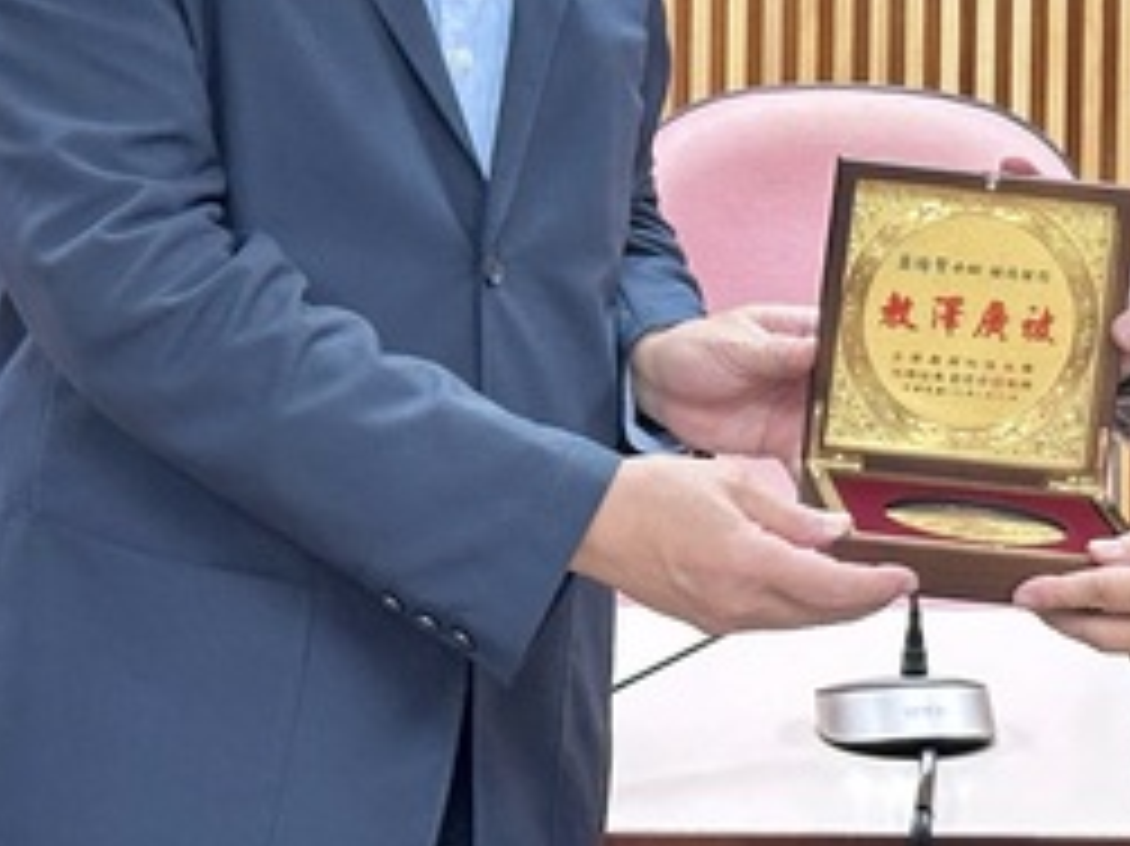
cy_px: -56
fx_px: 4372
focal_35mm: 134
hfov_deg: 14.6
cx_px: 896
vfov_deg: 10.9
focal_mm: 6.86
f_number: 1.78
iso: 250
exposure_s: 1/60
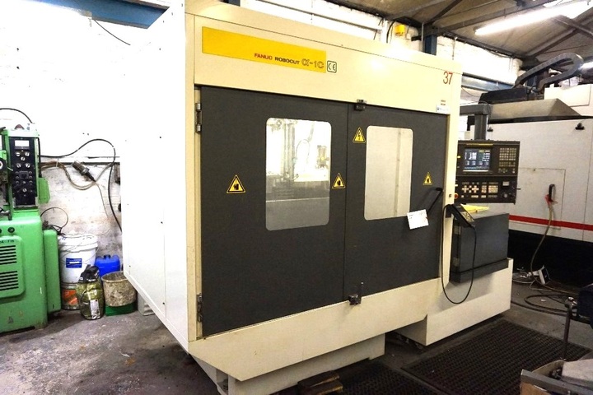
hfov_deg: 73.7
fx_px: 395
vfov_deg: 53.1
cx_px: 296
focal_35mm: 24
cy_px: 198
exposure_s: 1/125
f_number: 3.5
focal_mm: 16
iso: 3200
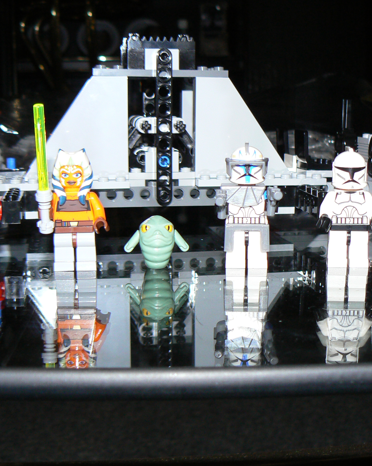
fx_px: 702
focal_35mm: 51
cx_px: 239
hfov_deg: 29.5
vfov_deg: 36.6
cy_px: 219
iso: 100
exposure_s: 1/30
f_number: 2.8
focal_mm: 6
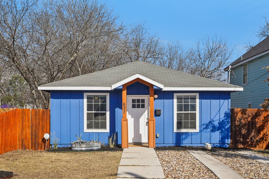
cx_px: 142
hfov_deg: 47.8
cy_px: 101
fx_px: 303
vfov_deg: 32.9
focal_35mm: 41
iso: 100
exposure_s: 1/400
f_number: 8
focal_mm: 33.5
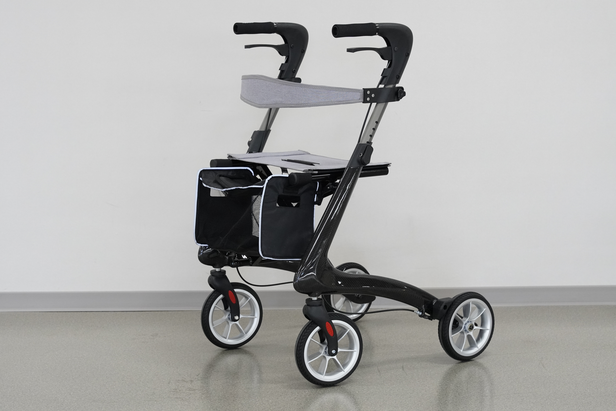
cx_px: 308
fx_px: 1270
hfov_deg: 27.3
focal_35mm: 74
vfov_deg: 18.4
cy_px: 206
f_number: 5
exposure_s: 1/160
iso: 1600
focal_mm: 49.5
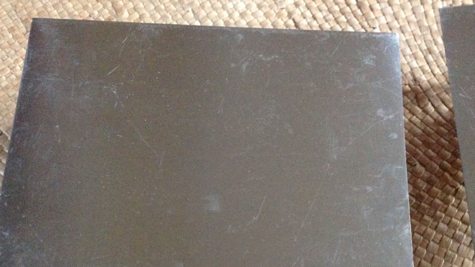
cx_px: 213
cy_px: 186
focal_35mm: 45
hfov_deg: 45.4
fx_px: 567
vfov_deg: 26.3
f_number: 2.4
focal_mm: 4.28
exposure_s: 1/15
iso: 800
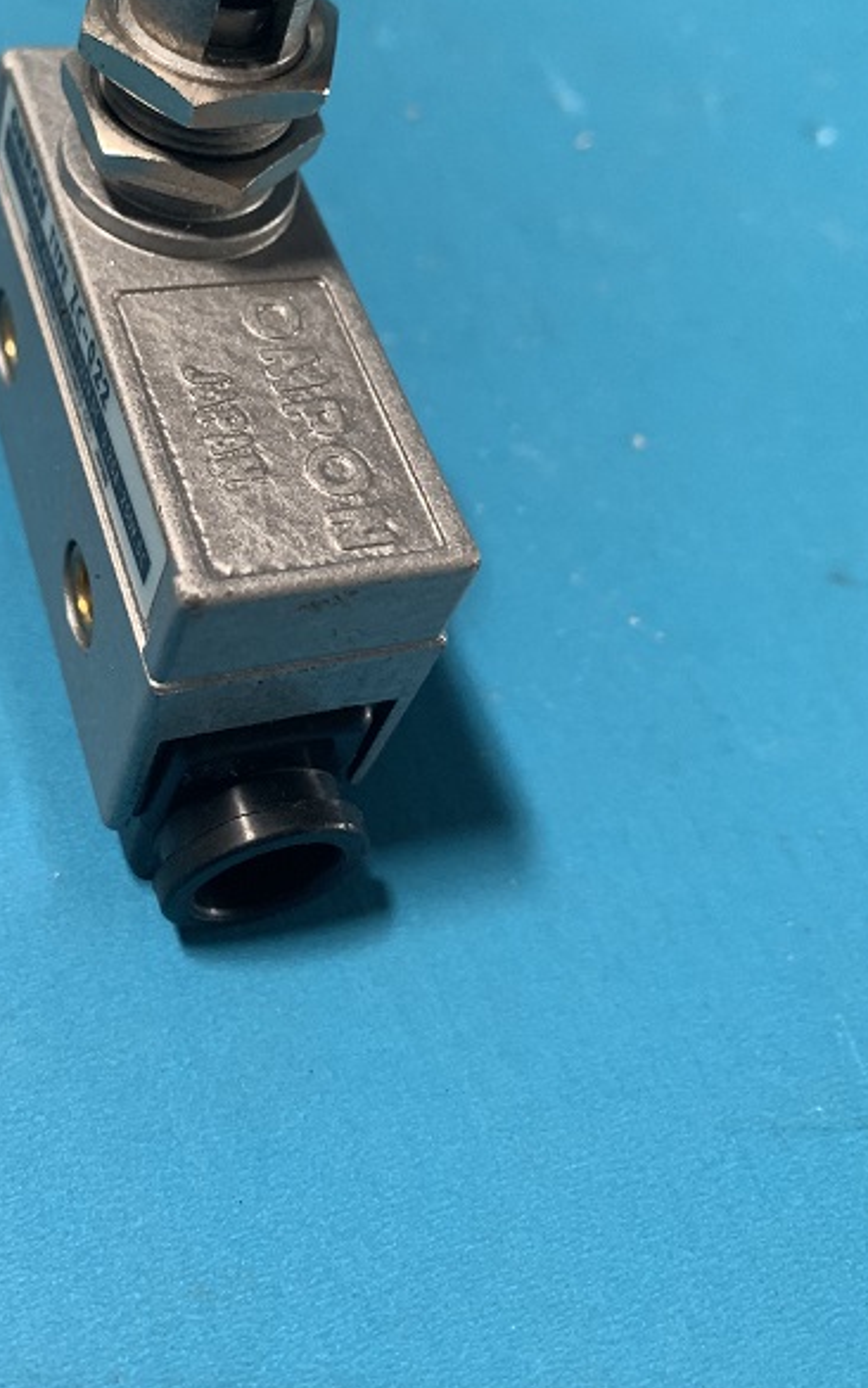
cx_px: 215
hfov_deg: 32.9
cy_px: 442
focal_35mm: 38
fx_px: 1437
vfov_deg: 50.4
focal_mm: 4.25
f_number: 1.8
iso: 320
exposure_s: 1/60
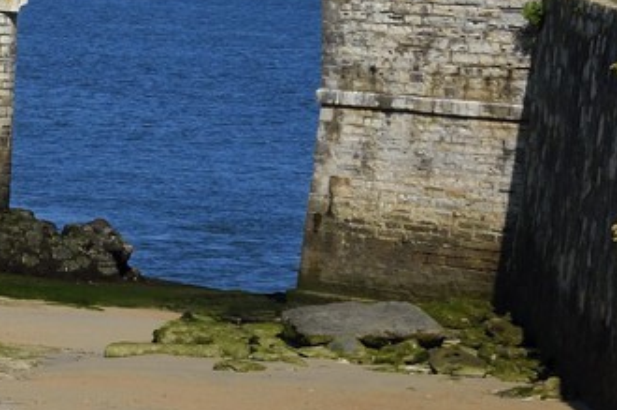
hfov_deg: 8.1
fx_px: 3987
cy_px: -51
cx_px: -866
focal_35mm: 233
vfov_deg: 5.9
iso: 200
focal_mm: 48
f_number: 16
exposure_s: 1/250
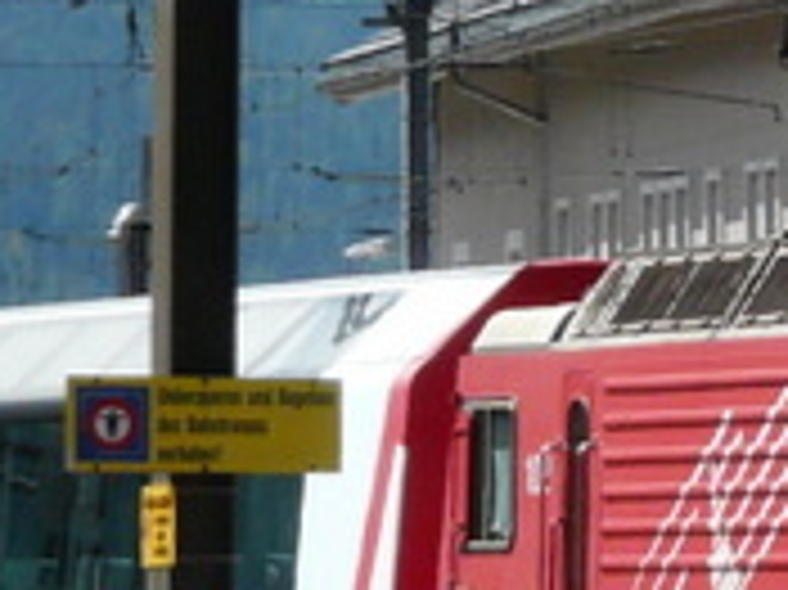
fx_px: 17949
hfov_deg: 2.5
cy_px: 477
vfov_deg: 1.9
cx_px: 1049
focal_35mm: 789
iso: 100
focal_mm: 22.6
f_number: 5.6
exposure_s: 1/500
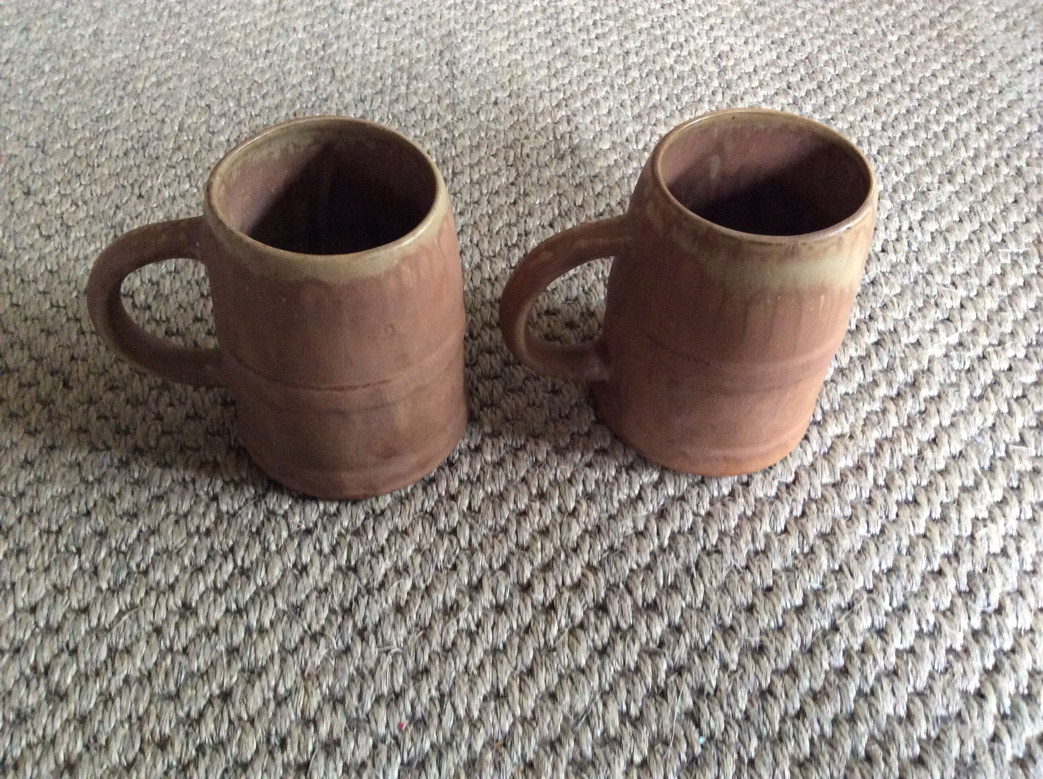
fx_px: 963
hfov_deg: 56.9
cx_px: 522
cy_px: 390
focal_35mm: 32
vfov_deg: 44.1
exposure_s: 1/25
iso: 320
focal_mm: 3.3
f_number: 2.4
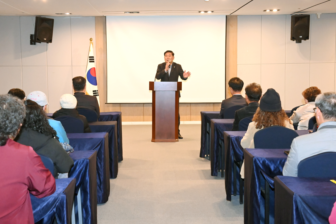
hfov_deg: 42.7
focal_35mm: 46
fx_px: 429
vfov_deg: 29.2
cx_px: 168
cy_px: 112
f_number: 6.3
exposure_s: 1/250
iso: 8000
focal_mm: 46
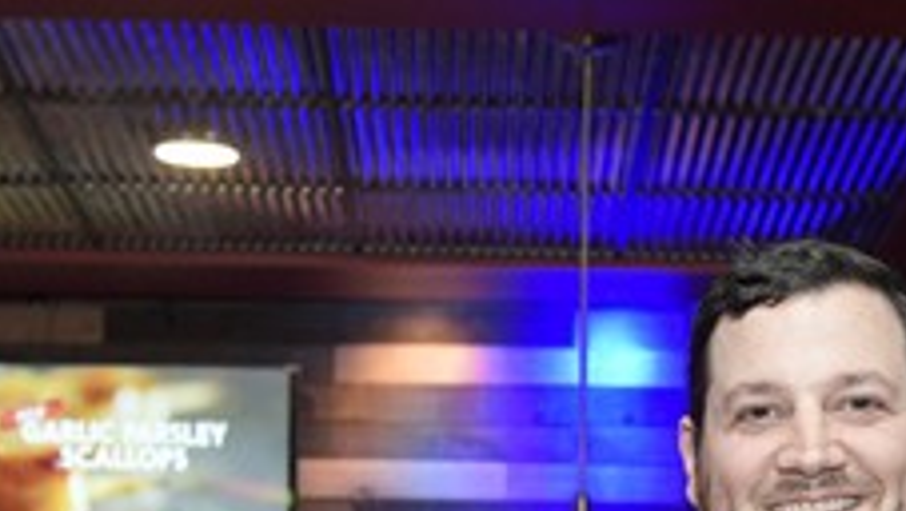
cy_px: 697
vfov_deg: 9.7
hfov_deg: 17.5
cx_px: 615
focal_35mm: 122
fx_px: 2933
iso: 2000
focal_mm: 32
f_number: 4
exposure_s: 1/100
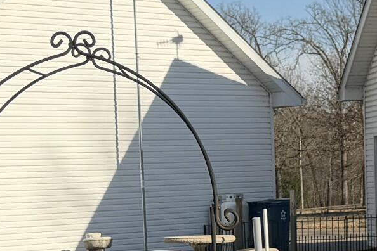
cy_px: 264
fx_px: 1319
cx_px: 232
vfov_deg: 10.8
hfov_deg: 16.2
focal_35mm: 126
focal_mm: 6.76
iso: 80
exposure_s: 1/4673
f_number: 1.78
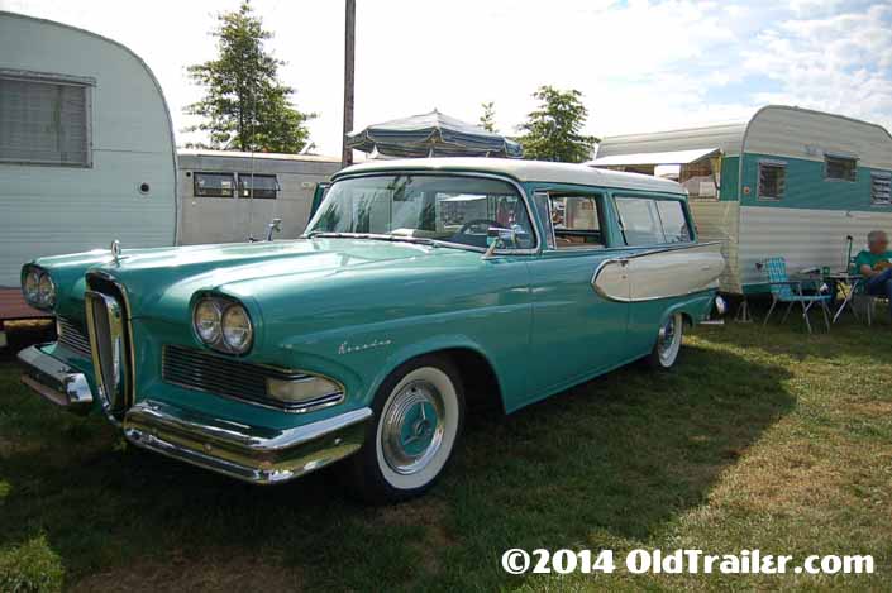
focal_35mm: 27
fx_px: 669
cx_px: 446
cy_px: 296
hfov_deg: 67.4
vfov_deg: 47.9
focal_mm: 18
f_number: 3.5
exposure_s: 1/1600
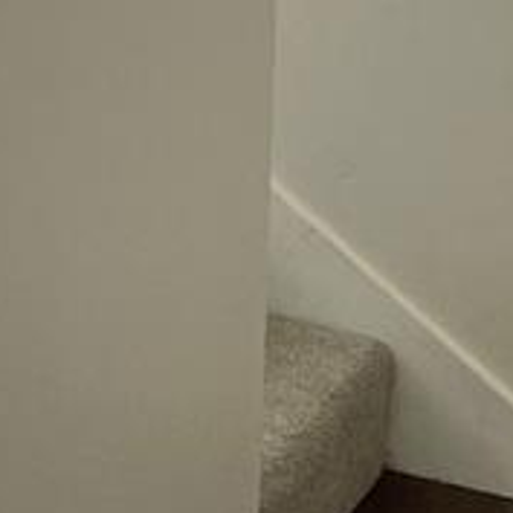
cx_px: -55
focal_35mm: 156
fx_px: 2616
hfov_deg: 11.0
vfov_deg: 10.6
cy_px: -374
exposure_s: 1/120
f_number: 1.6
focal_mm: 4.2
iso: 100
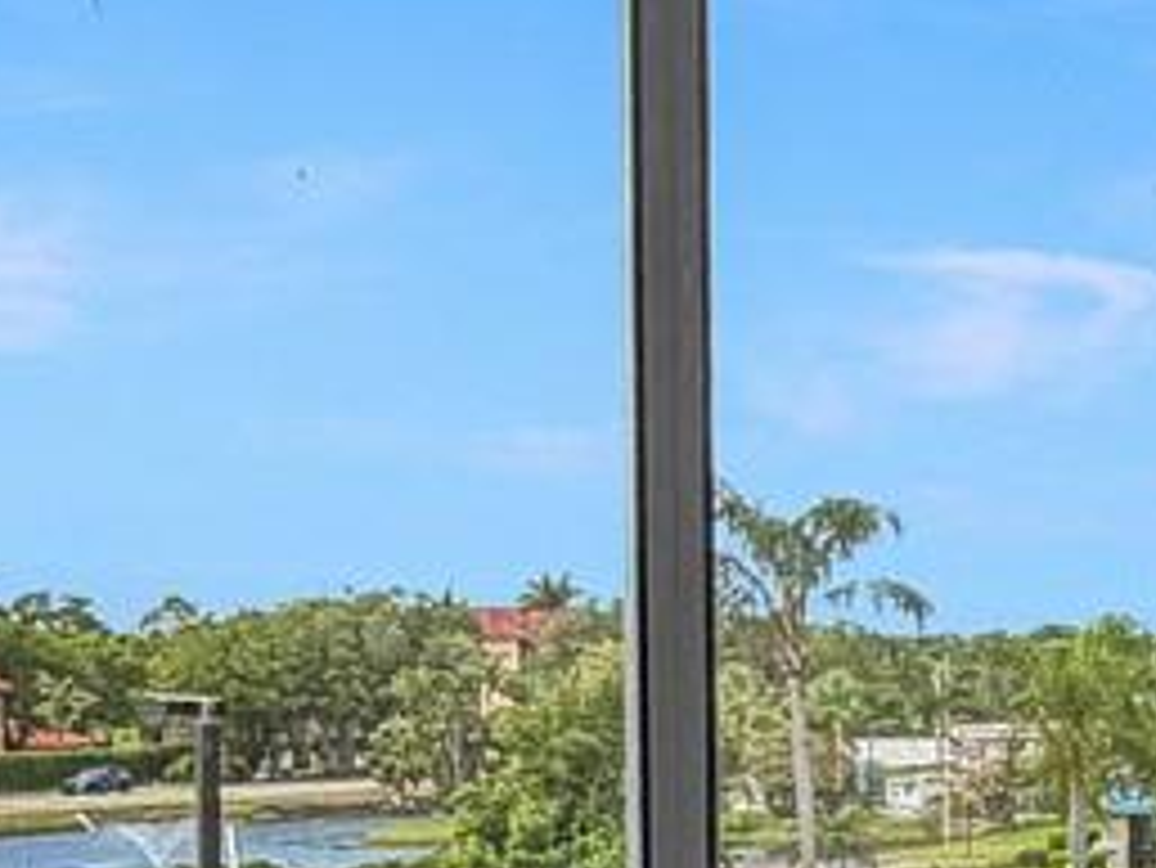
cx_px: 1691
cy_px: 2397
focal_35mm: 87
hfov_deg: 19.8
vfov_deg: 11.8
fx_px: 2907
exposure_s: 1/502
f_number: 2.2
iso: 50
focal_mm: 2.22
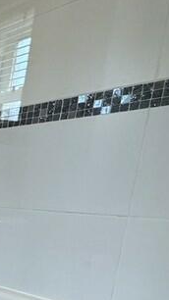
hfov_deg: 12.7
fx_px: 407
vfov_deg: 38.8
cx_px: -298
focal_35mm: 51
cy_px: 247
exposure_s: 1/100
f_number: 2.2
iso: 250
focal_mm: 2.22
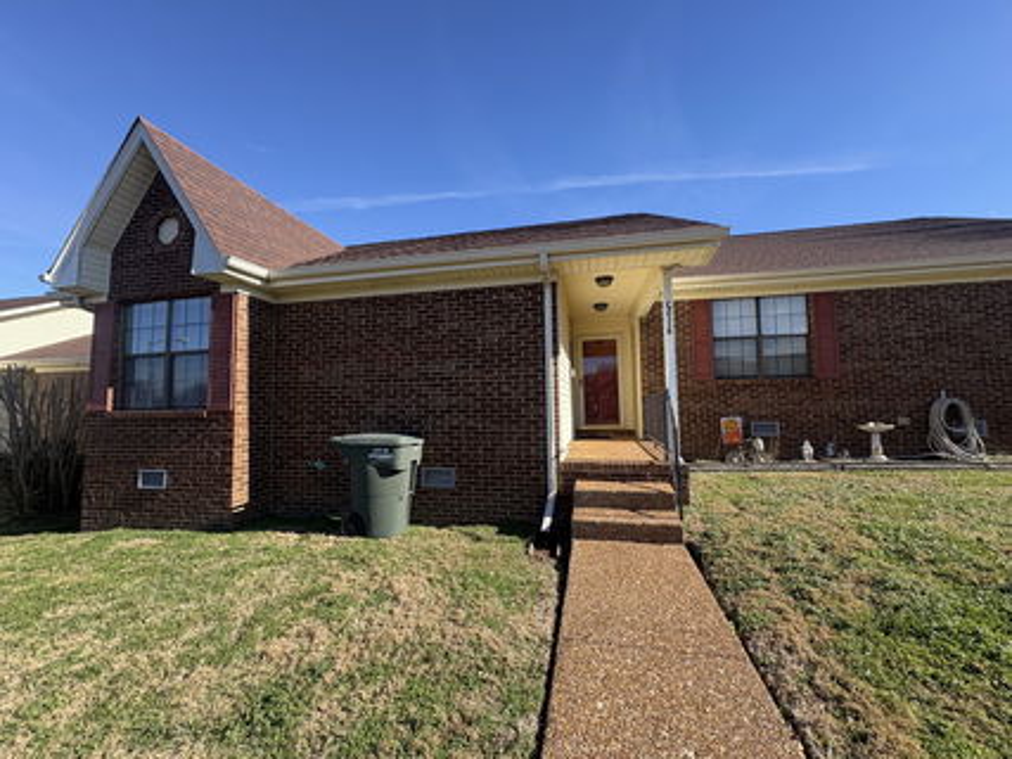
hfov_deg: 102.1
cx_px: 506
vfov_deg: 85.6
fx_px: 409
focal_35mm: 14
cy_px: 380
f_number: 2.2
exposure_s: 1/796
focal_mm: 2.22
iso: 64
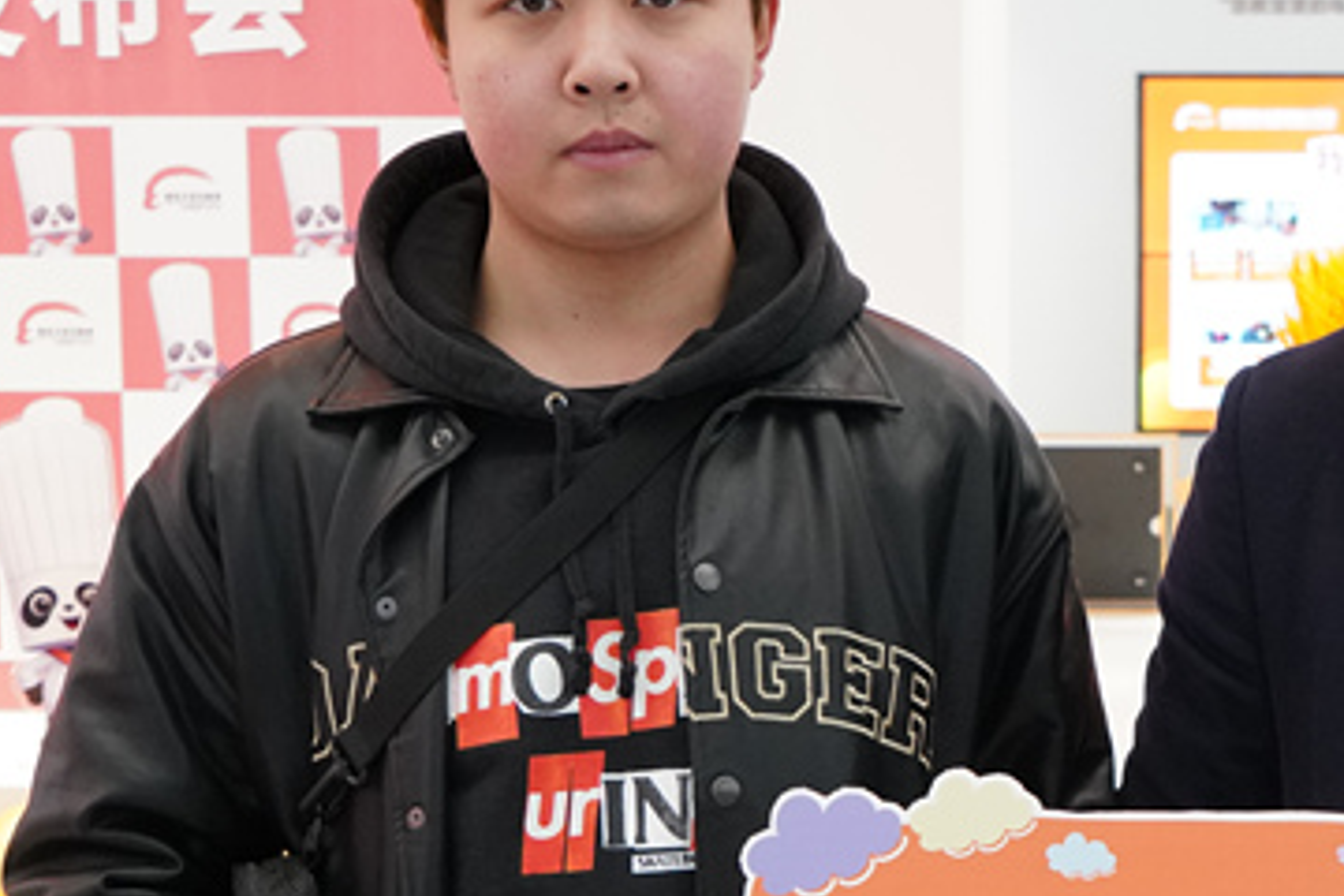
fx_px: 2912
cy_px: 698
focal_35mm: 78
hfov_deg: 25.4
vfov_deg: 17.4
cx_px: 1124
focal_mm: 26
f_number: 5
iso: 3200
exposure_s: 1/160
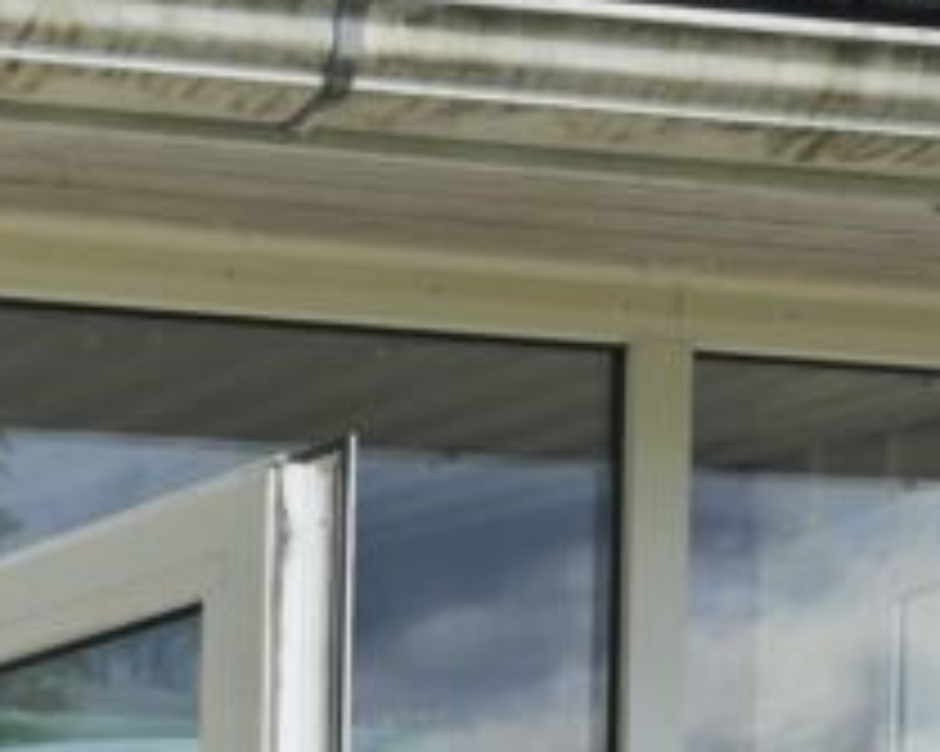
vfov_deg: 12.9
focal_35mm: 110
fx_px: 3059
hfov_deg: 15.5
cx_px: -630
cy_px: 1301
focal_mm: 5.4
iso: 25
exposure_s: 1/1799
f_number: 1.8
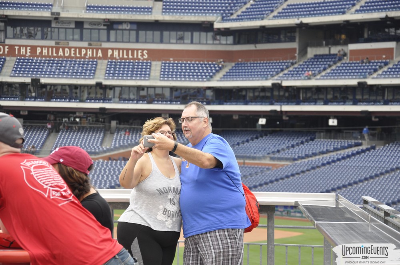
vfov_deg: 10.7
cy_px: 132
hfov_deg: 16.1
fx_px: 1415
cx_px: 200
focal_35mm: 128
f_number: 5.6
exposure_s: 1/125
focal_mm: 85
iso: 400
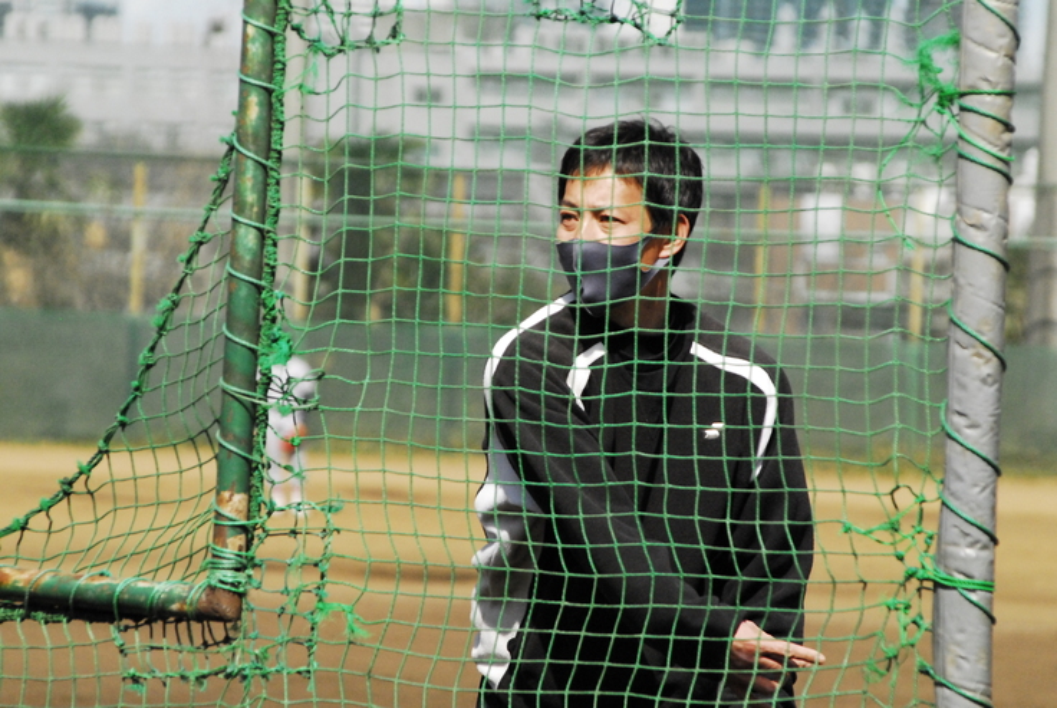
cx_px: 528
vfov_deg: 5.0
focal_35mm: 278
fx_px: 8159
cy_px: 354
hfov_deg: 7.4
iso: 1600
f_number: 6
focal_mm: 185
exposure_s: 1/4000
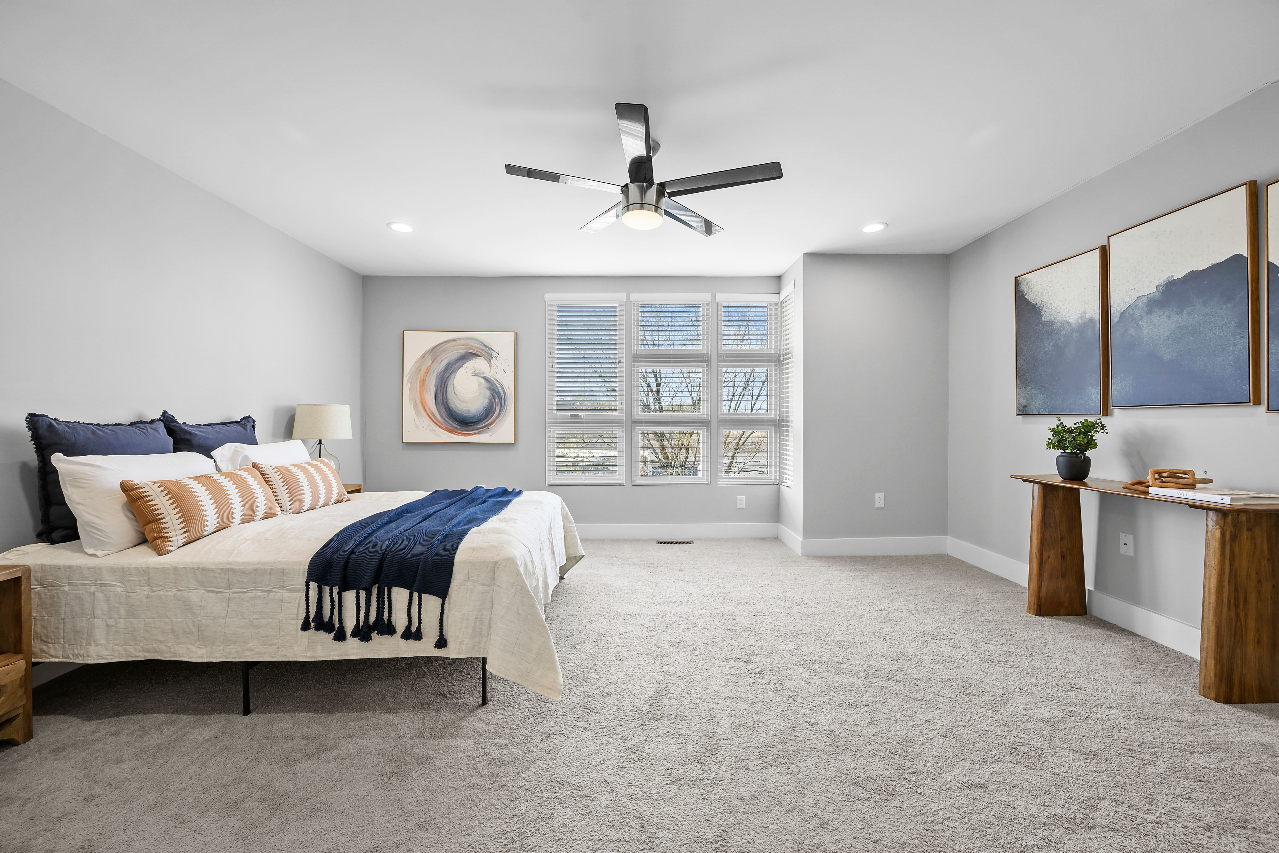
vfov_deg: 81.2
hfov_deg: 104.3
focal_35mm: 14
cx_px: 640
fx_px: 497
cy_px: 426
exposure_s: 1/6
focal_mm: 14
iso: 400
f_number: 8
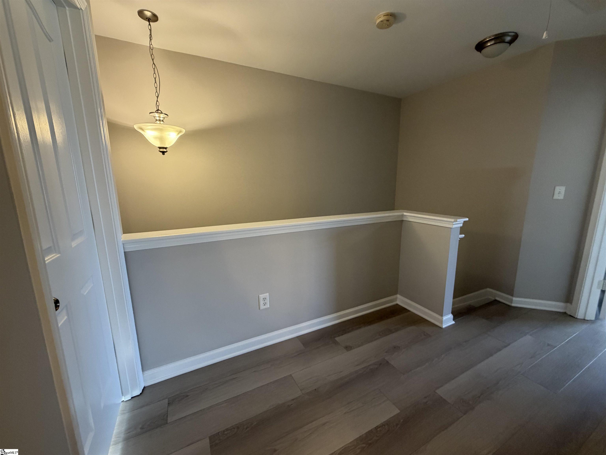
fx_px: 245
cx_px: 303
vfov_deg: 85.7
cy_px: 228
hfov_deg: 102.1
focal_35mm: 14
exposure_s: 1/120
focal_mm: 2.22
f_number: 2.2
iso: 320
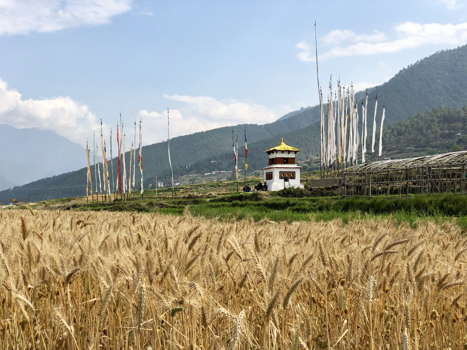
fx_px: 702
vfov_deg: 28.0
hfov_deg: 36.8
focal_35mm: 52
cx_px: 234
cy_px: 175
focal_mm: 6
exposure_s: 1/1171
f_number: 2.4
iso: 16
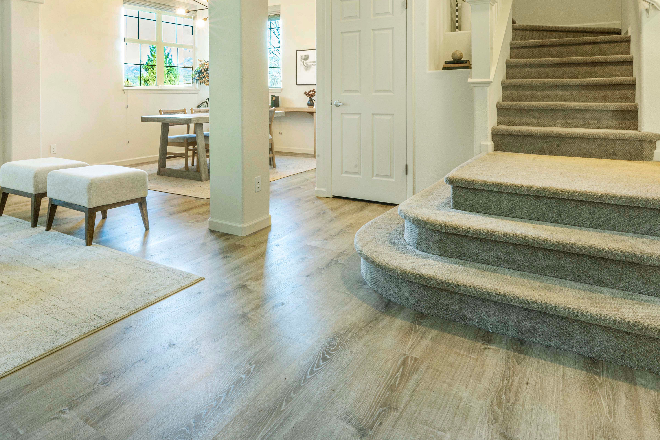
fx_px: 440
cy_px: 93
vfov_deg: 50.2
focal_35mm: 24
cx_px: 296
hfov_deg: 73.5
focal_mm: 14
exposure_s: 2.5
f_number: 22
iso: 250
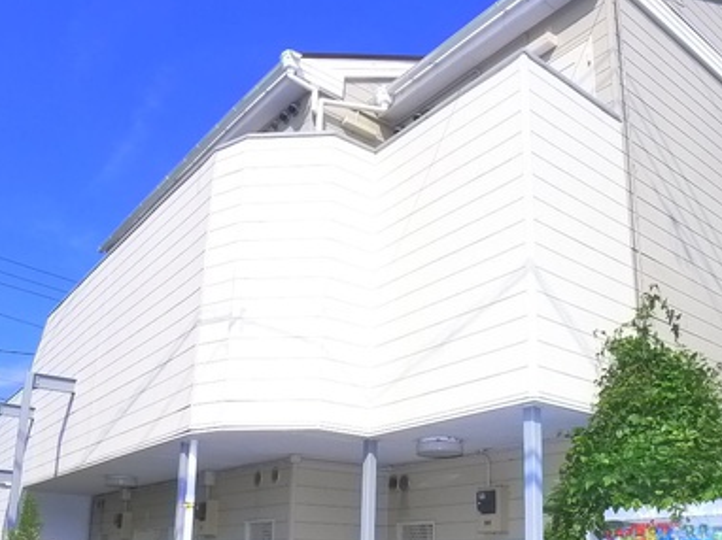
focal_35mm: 44
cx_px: 437
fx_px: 917
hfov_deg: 42.7
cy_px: 414
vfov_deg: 32.1
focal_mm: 5.1
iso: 400
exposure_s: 1/1000
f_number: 4
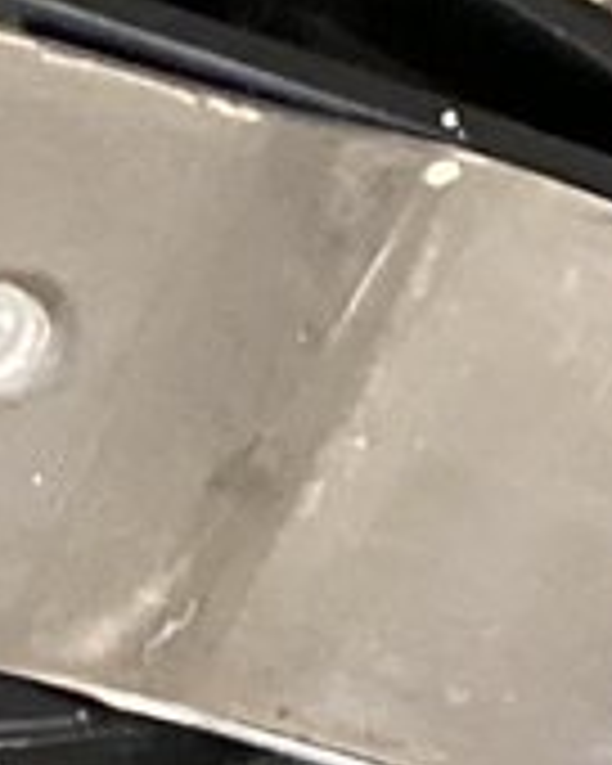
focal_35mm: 270
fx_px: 6113
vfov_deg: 6.9
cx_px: 3076
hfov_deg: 4.8
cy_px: 1672
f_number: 2.4
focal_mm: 3.3
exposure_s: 1/30
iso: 320
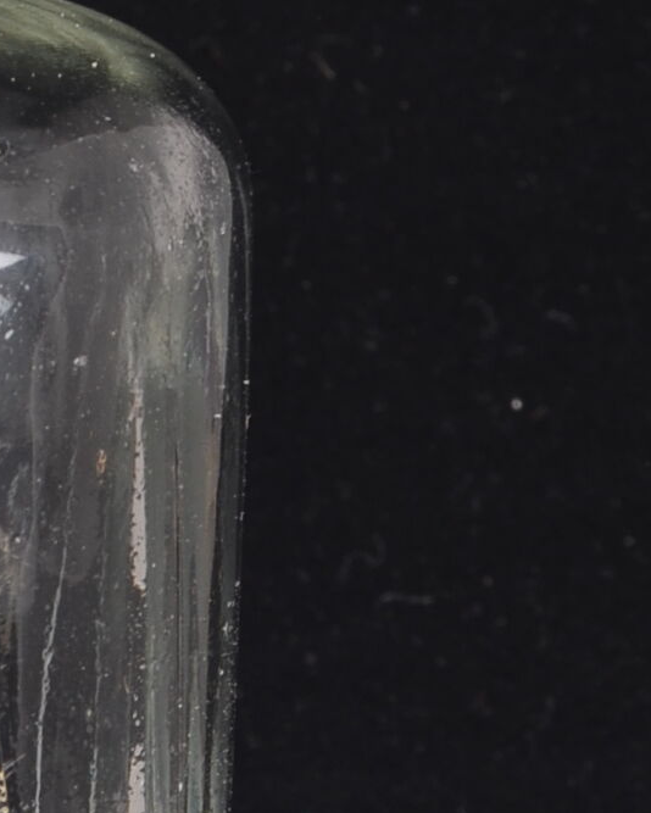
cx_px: -489
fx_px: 9364
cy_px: 361
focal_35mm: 389
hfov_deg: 4.0
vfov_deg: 5.0
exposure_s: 1/125
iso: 100
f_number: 11
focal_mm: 50
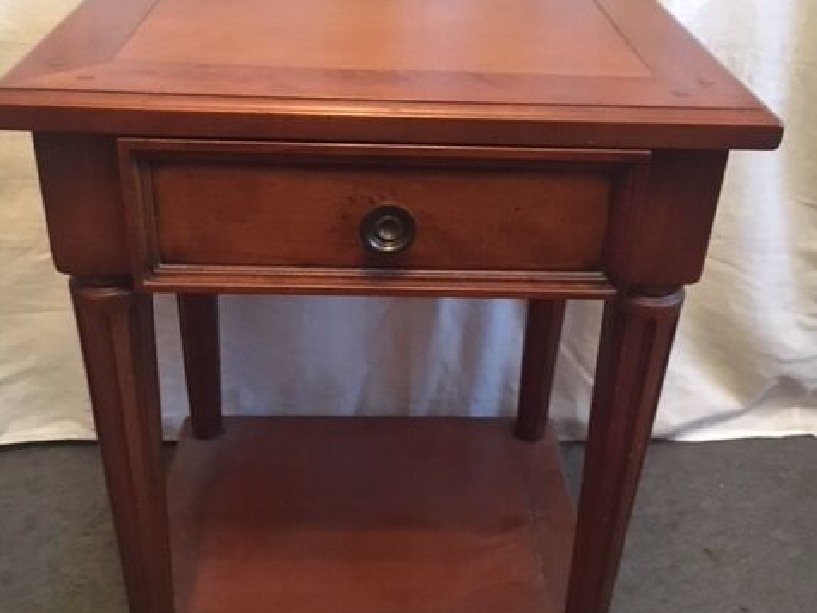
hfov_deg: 47.9
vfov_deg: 36.7
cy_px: 249
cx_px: 407
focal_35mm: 39
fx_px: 920
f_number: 2.2
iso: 1000
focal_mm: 4.15
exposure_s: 1/17
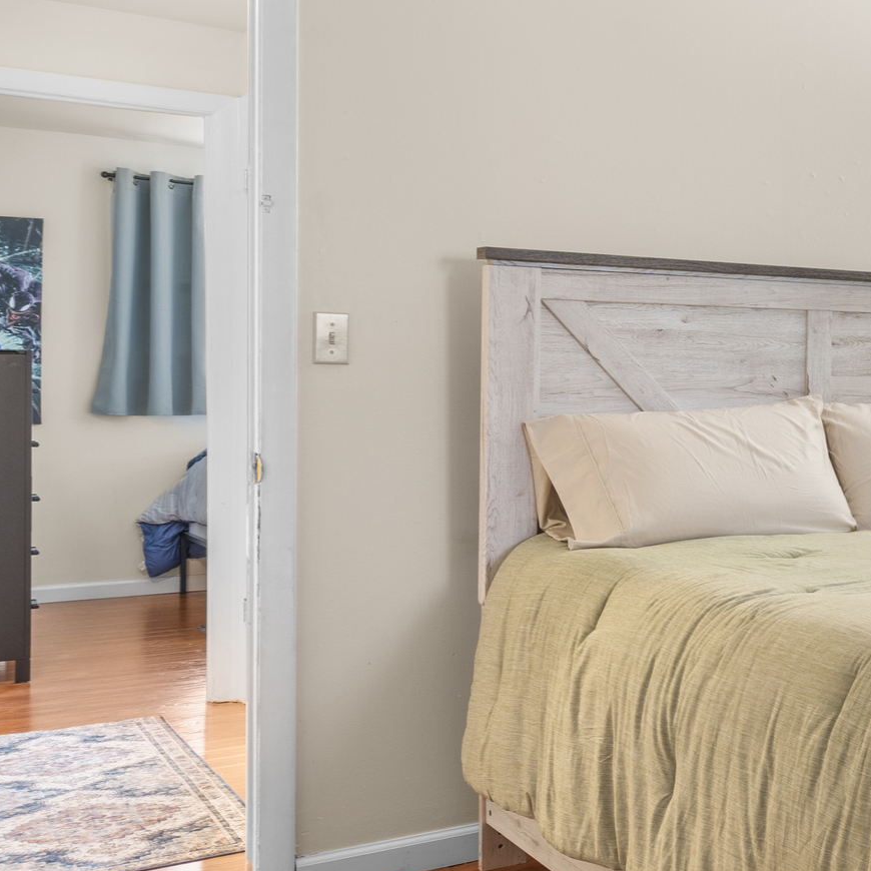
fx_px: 1366
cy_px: 399
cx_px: 1214
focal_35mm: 48
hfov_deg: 27.5
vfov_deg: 35.3
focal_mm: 16
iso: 200
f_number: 9
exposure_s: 6
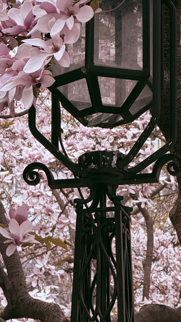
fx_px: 2073
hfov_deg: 5.0
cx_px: 119
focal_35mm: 243
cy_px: 31
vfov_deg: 8.8
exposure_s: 1/99
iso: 500
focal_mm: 15.66
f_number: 2.8
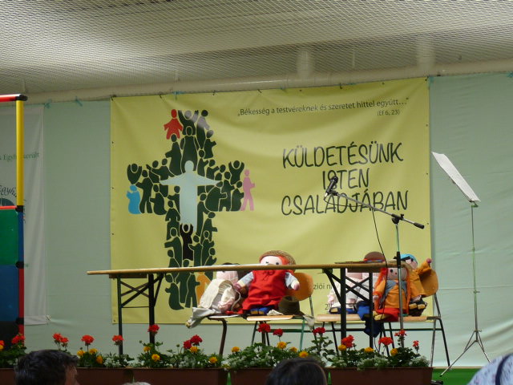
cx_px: 256
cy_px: 192
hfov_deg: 16.0
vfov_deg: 12.0
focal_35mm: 123
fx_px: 1823
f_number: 3.4
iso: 100
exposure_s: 1/50
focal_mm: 12.4
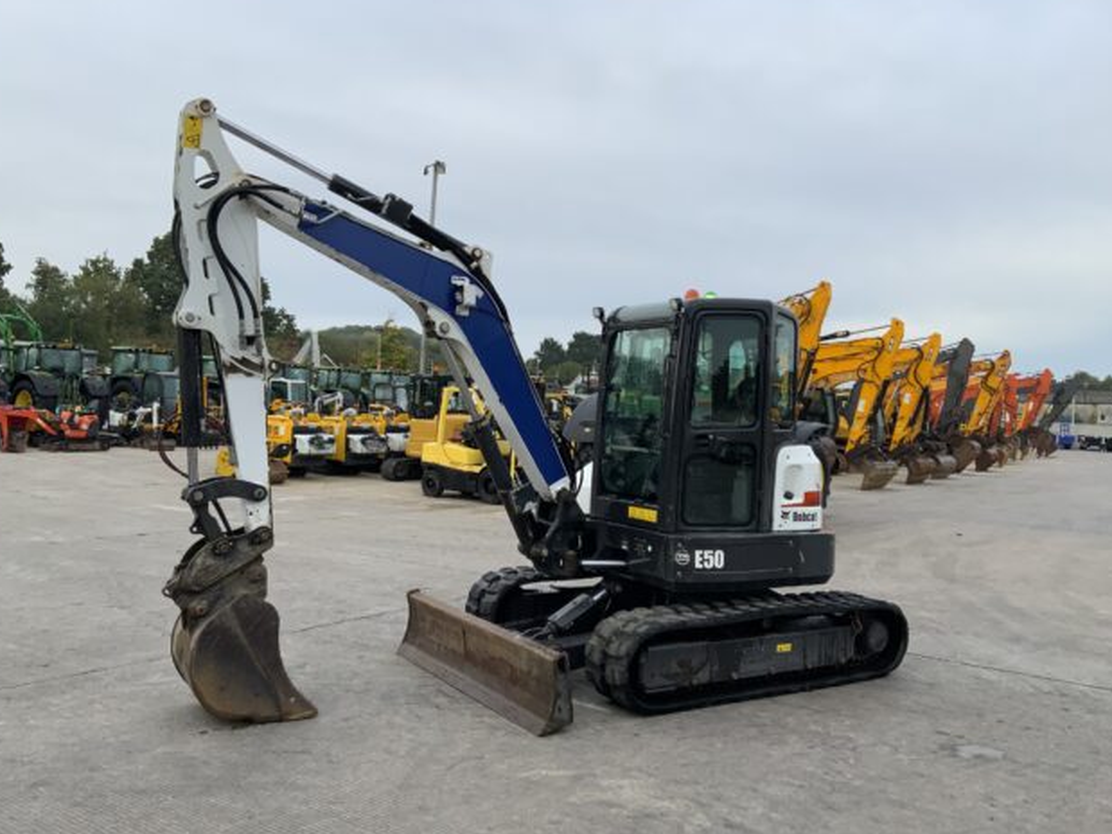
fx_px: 964
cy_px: 406
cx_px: 548
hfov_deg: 60.0
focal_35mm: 30
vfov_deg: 46.8
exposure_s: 1/691
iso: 16
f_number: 1.8
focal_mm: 3
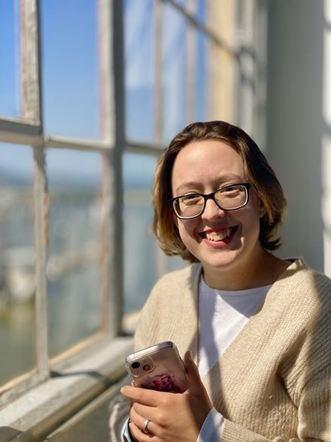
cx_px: 166
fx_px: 663
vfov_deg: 36.8
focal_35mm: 52
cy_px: 221
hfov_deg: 28.0
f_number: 2
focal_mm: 6
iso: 32
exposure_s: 1/1089
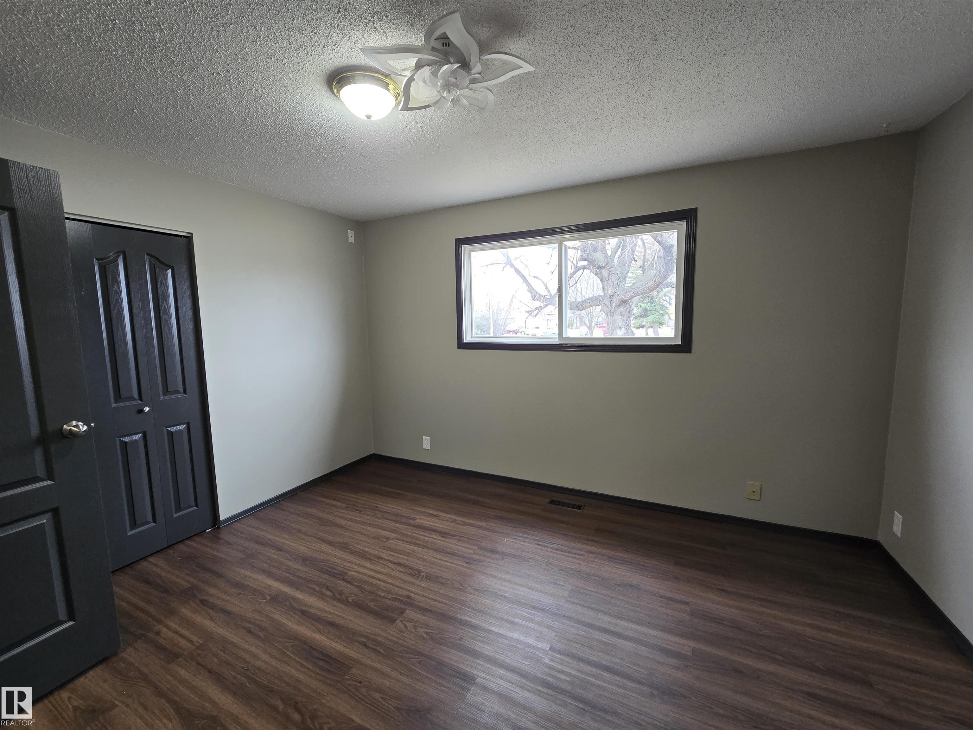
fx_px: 365
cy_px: 365
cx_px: 486
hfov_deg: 106.2
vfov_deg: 89.9
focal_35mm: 13
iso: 125
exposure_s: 1/60
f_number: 2.2
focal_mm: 2.2
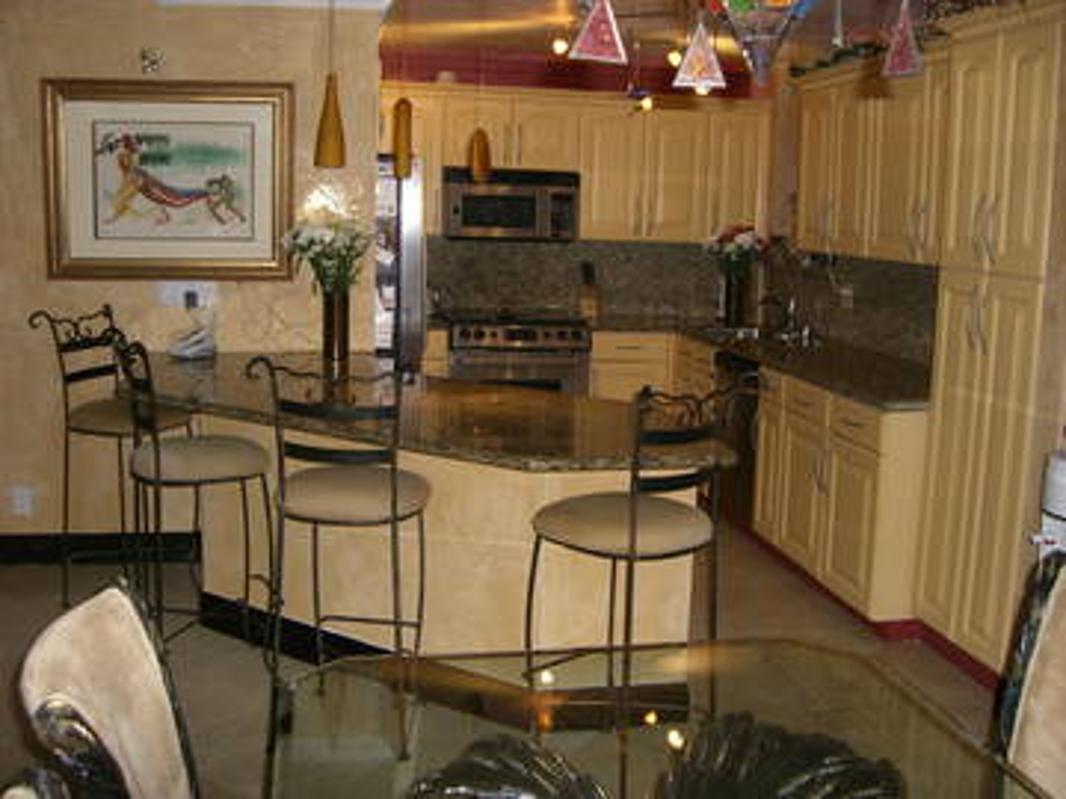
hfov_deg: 49.0
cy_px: 400
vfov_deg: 37.7
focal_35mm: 38
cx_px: 533
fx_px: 1170
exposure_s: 1/60
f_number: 2.7
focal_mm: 6.2
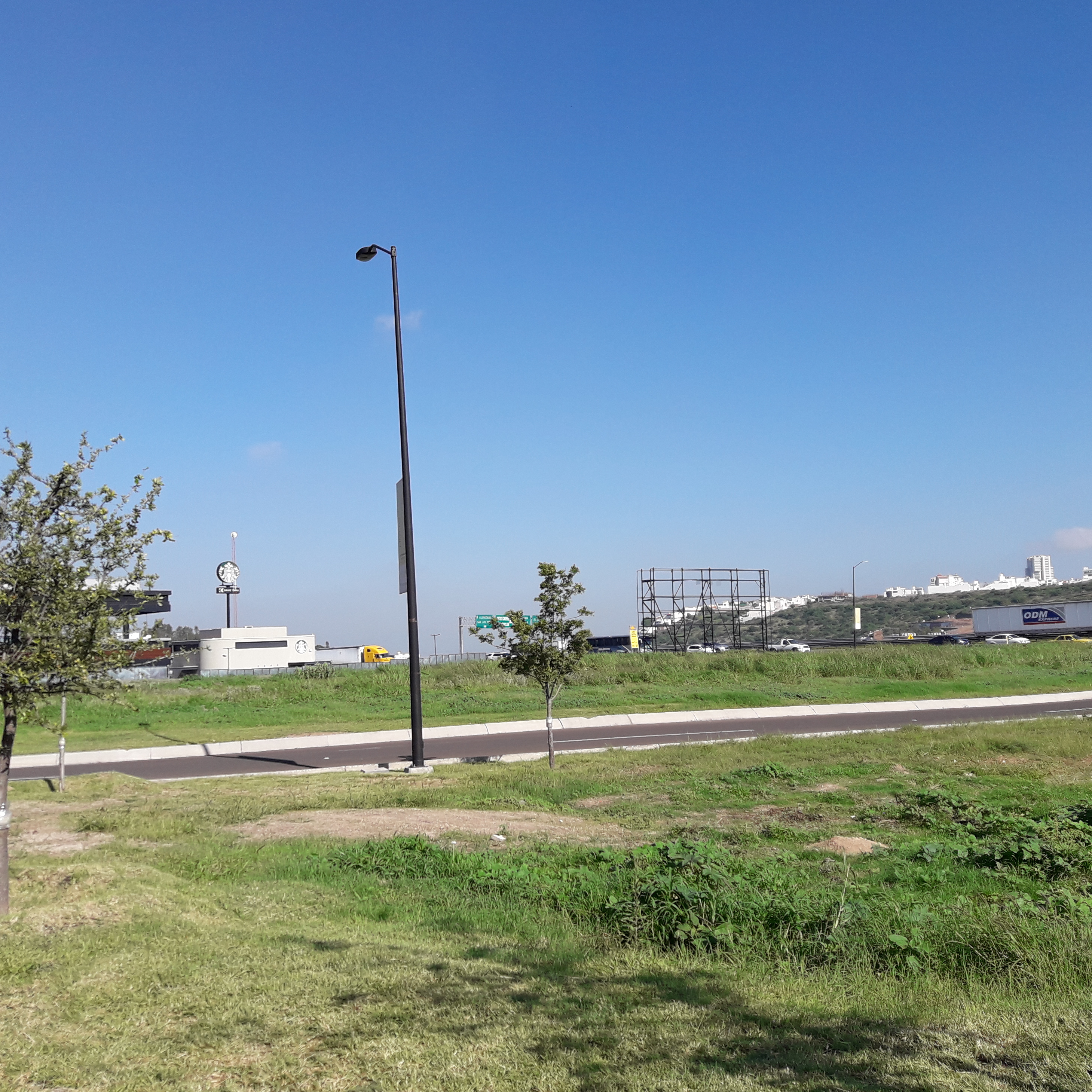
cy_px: 557
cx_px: 545
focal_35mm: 35
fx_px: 1249
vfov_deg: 47.2
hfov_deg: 47.2
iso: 40
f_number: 1.9
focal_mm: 3.7
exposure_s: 1/1701
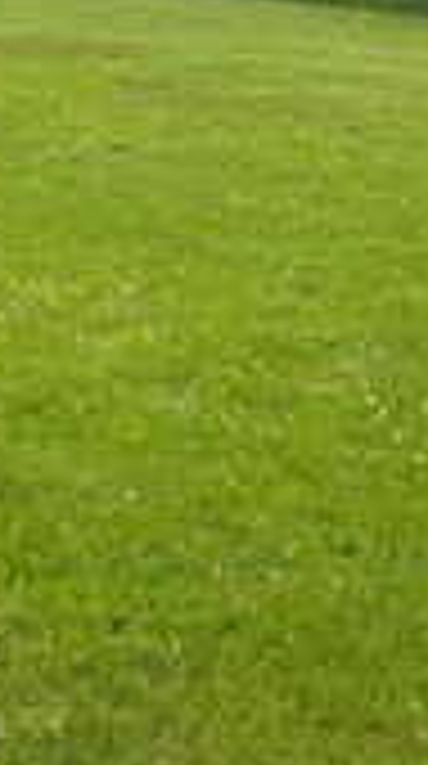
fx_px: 2170
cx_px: -167
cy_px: -29
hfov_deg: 10.9
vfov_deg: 19.4
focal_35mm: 107
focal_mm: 5.1
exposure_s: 1/618
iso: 32
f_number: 1.6
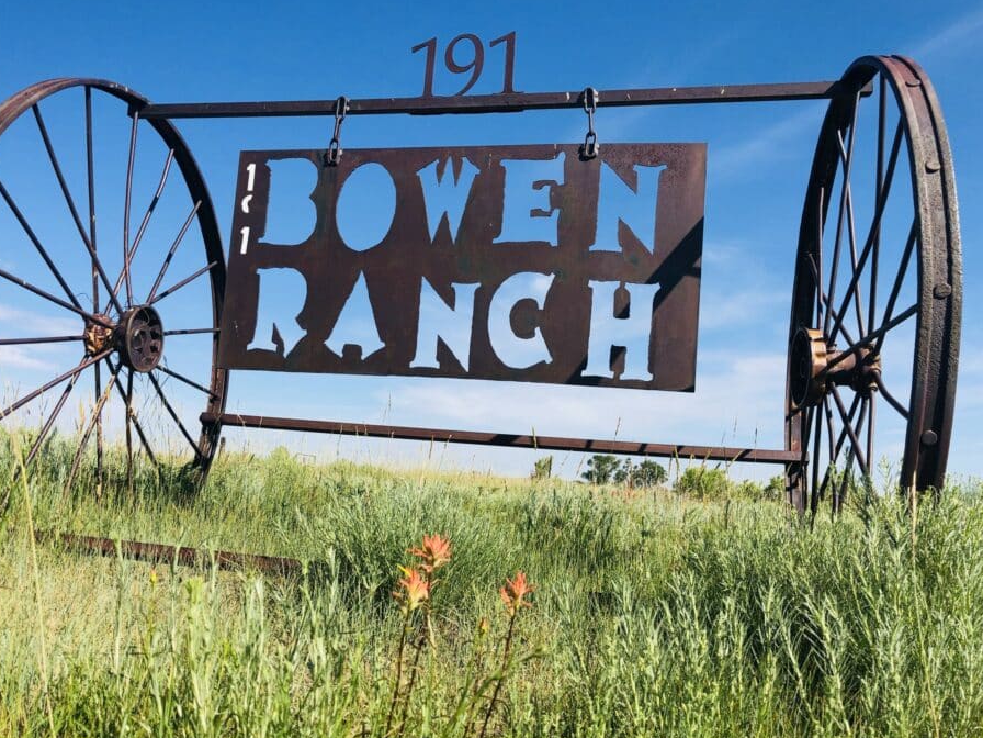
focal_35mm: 32
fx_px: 909
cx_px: 440
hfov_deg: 56.7
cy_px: 399
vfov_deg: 44.1
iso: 20
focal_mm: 3.99
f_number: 1.8
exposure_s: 1/2088
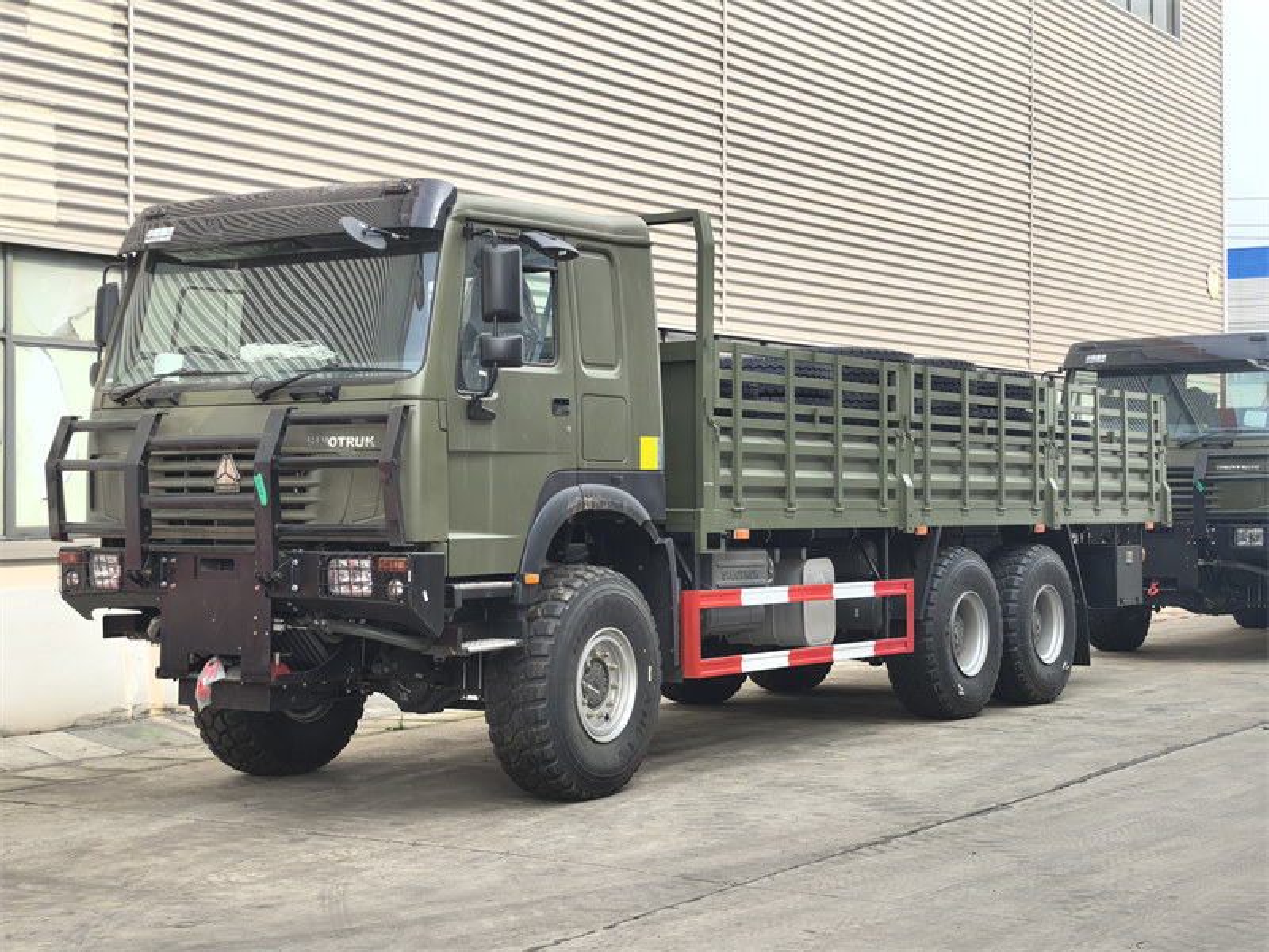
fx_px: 1980
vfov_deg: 27.0
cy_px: 476
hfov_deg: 35.5
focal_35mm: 54
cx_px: 634
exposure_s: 1/751
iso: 50
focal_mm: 6.98
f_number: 2
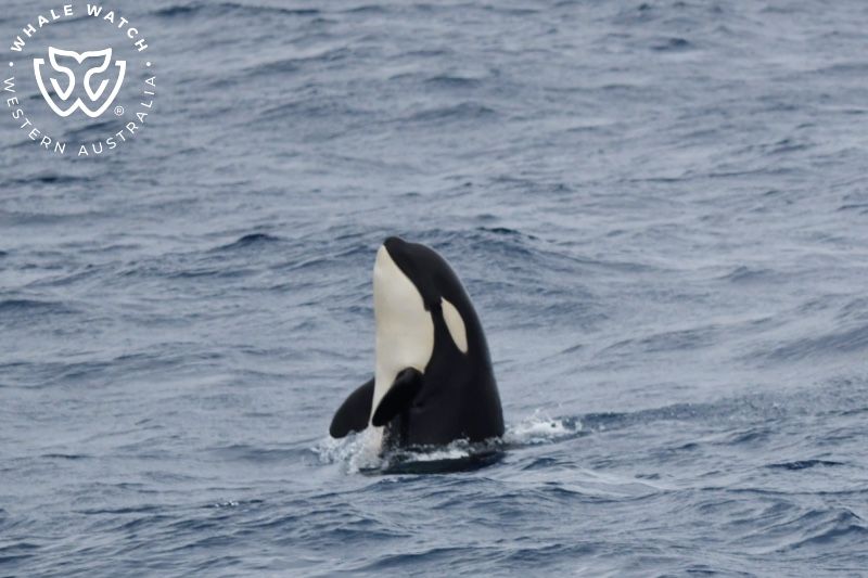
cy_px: 289
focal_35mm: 270
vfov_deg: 5.1
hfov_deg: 7.6
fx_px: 6508
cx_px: 434
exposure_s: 1/8000
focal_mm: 270
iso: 1000
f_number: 5.6
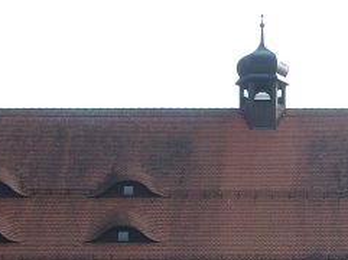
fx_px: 1335
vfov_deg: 11.0
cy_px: 240
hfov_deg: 14.8
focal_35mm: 133
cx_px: 256
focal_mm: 8.4
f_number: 4
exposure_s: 1/421
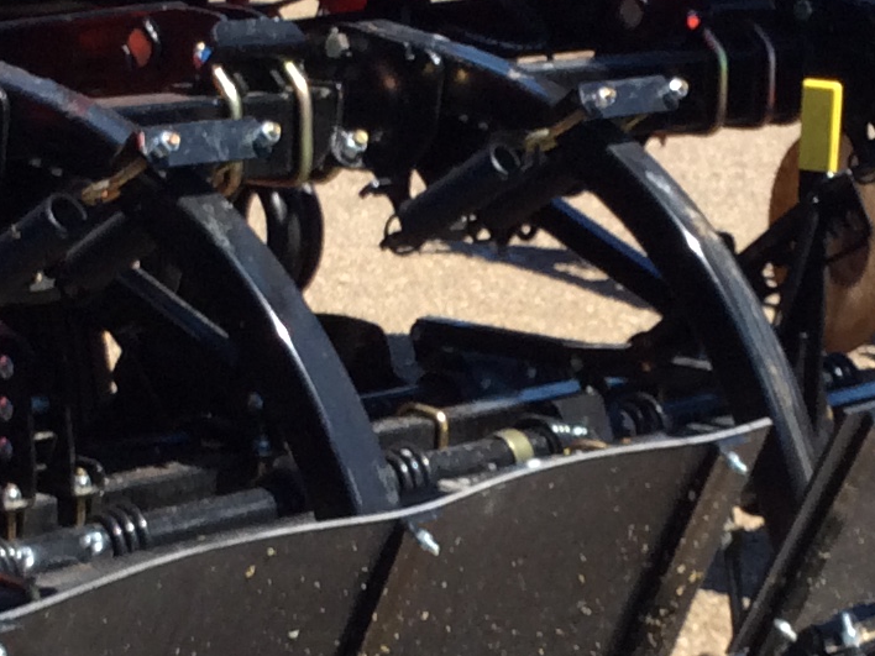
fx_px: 2957
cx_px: 398
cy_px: 486
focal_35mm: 117
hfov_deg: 16.8
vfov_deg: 12.6
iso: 32
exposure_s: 1/907
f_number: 2.4
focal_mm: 3.3
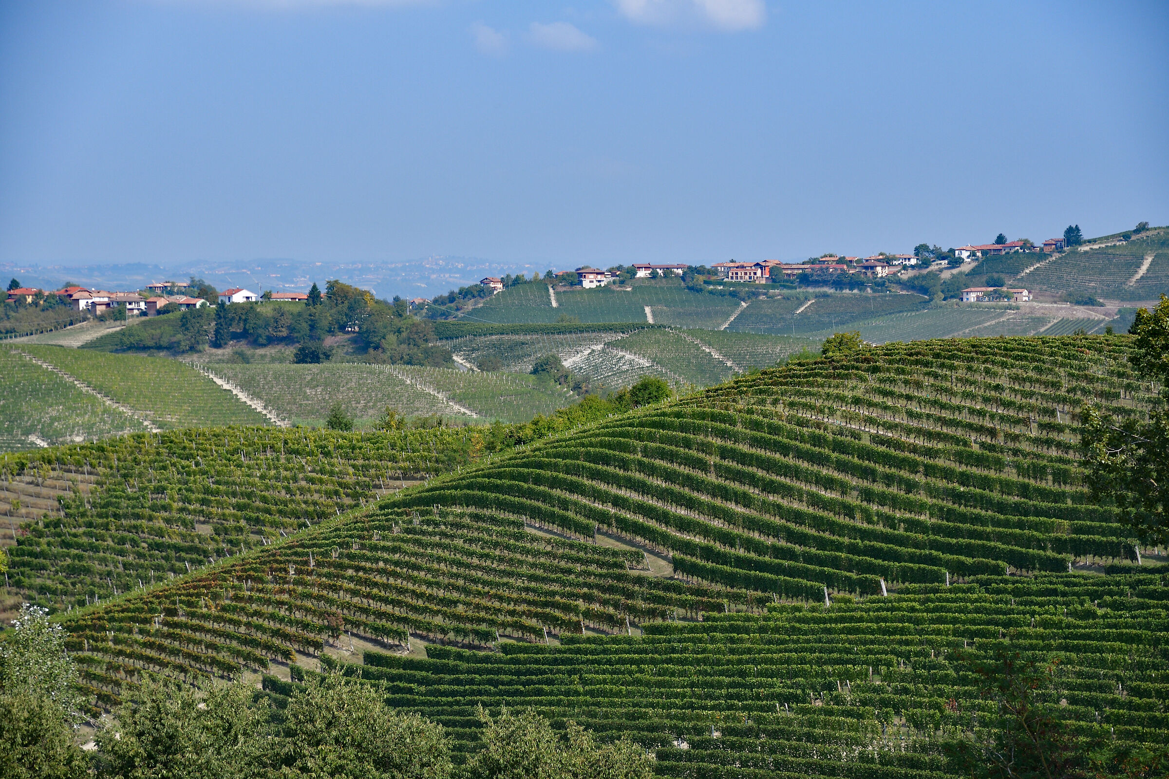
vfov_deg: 12.7
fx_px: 3507
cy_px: 390
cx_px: 584
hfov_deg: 18.9
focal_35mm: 108
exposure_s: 1/640
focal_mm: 72
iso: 100
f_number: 5
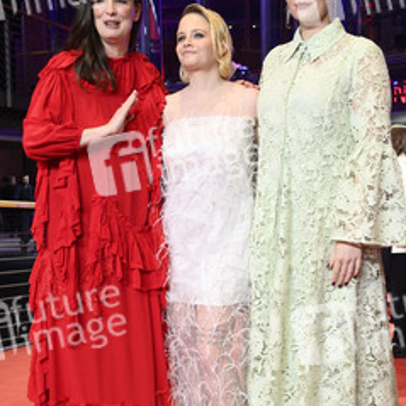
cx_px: 224
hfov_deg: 24.3
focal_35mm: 71
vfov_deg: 24.3
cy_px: 241
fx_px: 942
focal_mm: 50
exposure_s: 1/200
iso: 5000
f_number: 5.6
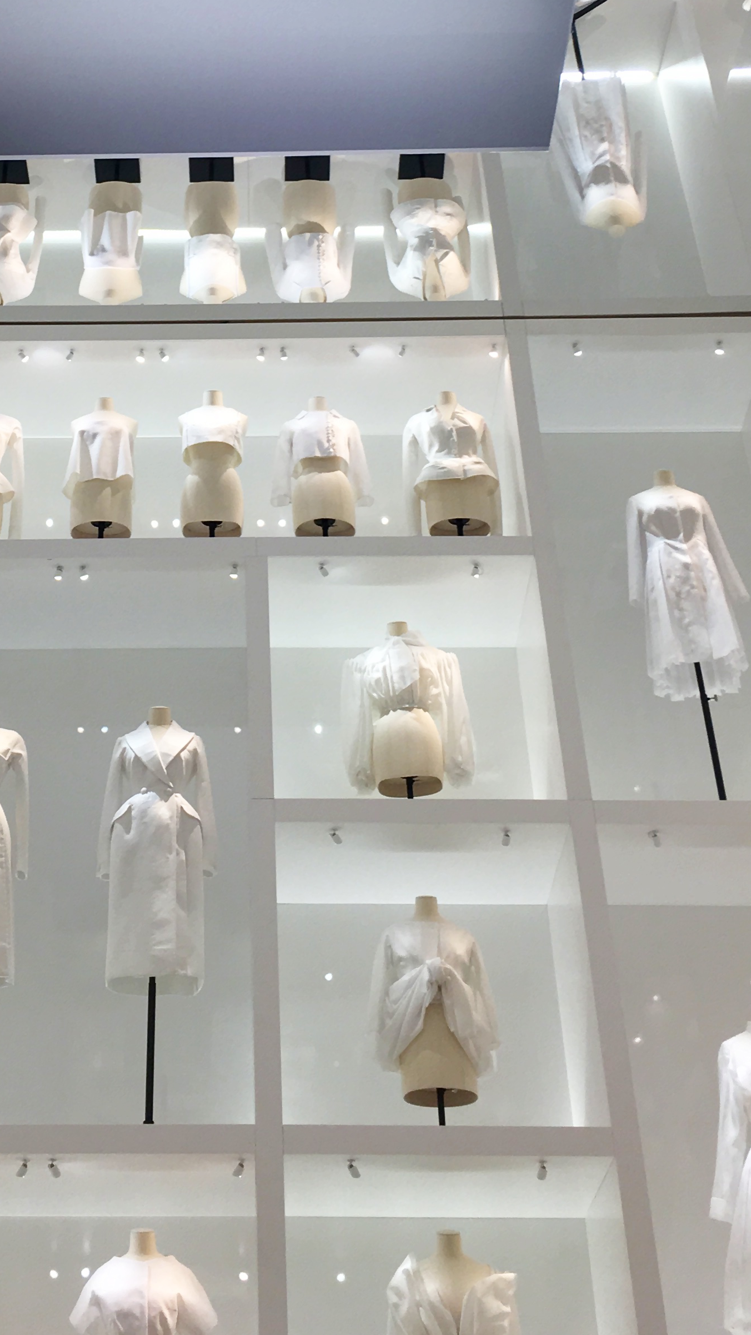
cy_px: 262
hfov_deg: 22.4
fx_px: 1877
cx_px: 184
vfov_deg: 37.7
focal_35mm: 53
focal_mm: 4.15
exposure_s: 1/50
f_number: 2.2
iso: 32
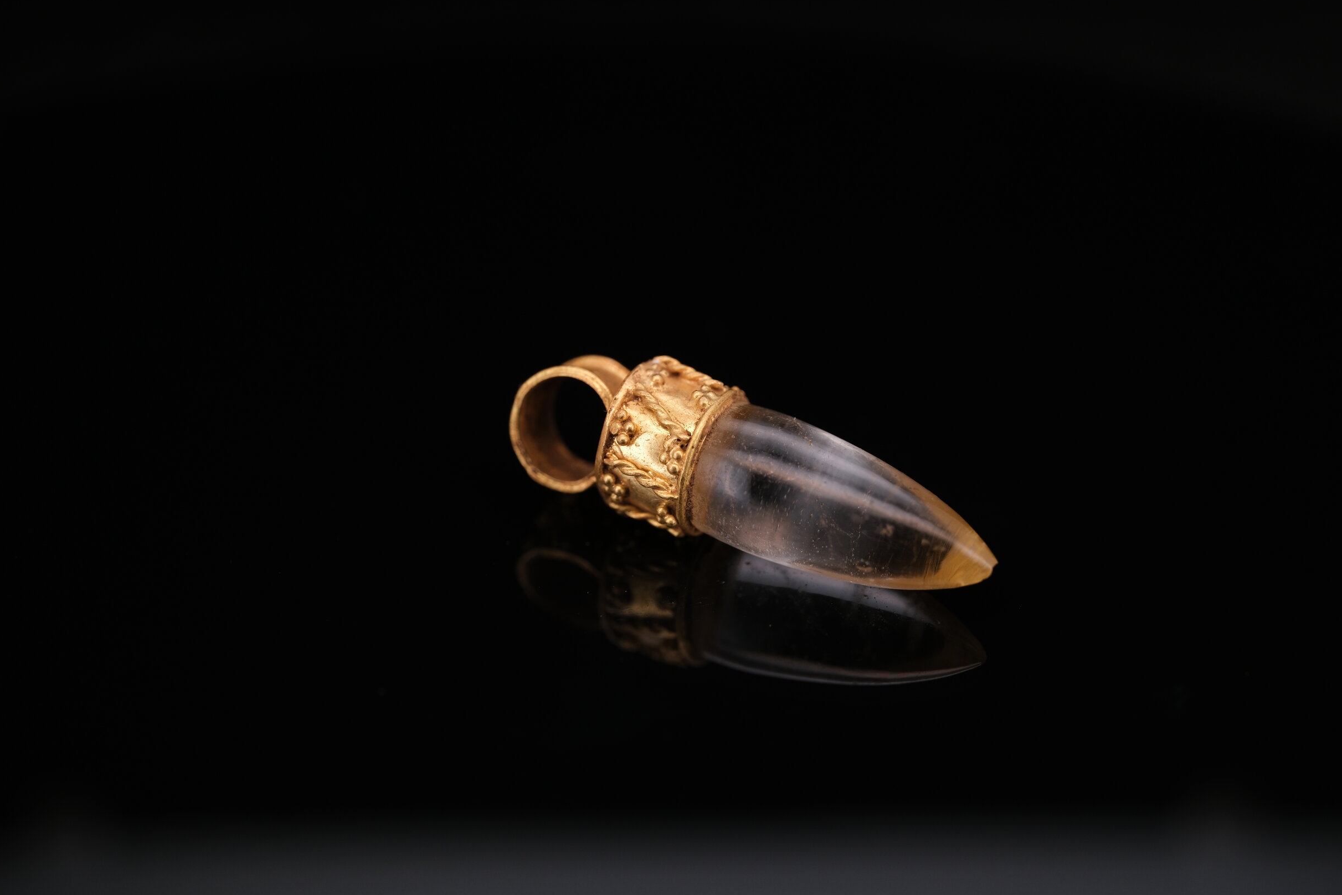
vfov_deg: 26.0
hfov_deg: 38.2
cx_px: 734
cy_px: 500
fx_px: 1939
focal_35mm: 52
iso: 160
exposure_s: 1/180
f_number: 5.6
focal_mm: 30
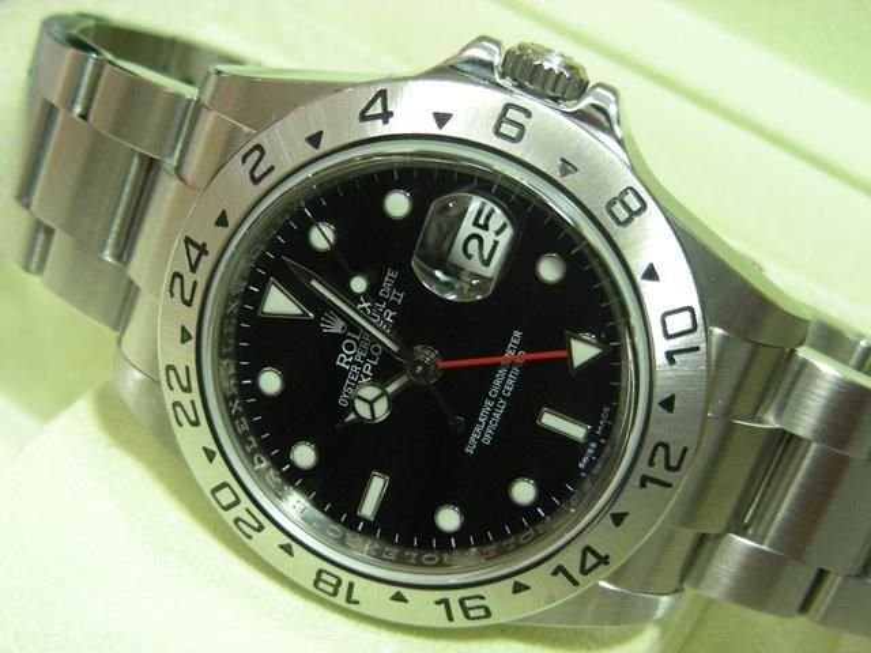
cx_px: 436
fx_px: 1459
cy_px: 326
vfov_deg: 25.2
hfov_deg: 33.2
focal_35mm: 58
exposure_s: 1/30
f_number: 3.5
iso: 196
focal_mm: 9.7
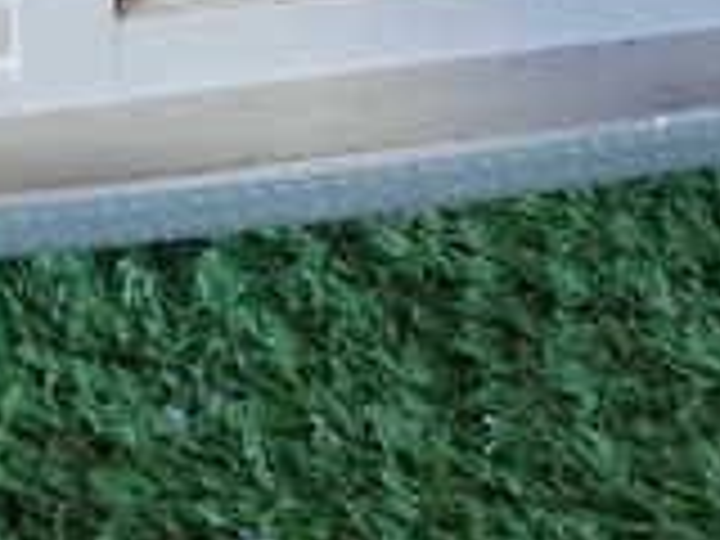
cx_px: 292
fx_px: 3432
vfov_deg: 8.9
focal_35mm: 165
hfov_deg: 12.0
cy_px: -130
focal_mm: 7.84
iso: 800
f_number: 2.9
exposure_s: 1/40
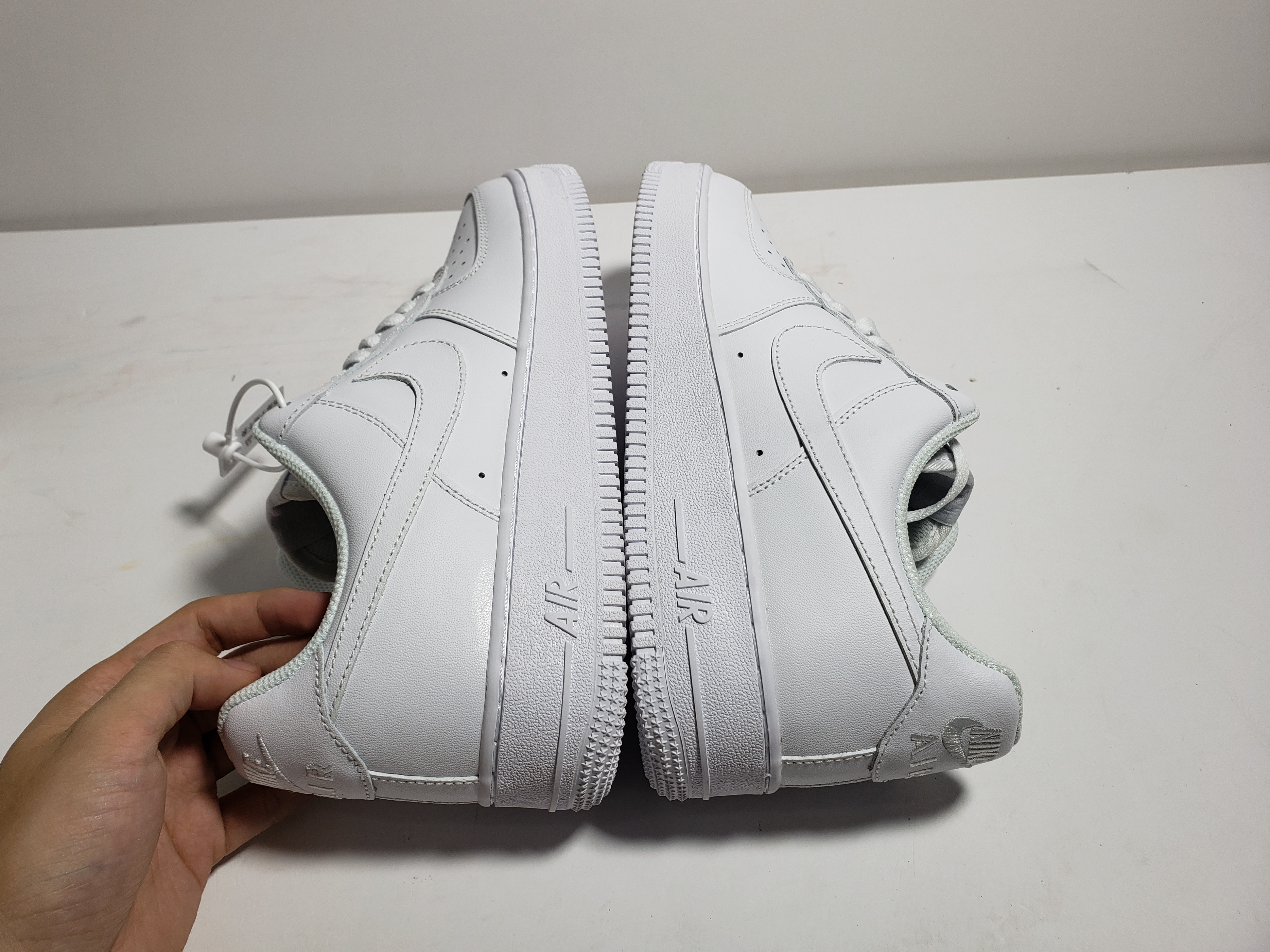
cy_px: 459
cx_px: 619
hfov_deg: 65.3
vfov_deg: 51.3
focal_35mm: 27
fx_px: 991
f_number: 2.4
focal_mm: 4.3
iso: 50
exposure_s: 1/376
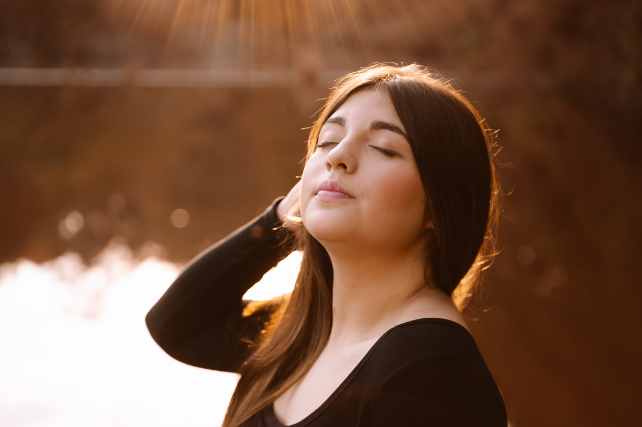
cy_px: 214
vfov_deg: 21.9
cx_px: 321
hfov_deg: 32.4
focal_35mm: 62
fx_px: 1105
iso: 200
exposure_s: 1/320
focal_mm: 62
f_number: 2.8
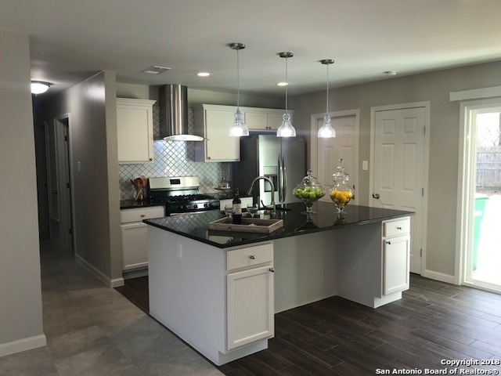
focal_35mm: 28
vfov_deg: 49.7
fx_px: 405
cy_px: 188
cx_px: 250
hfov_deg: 63.4
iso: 25
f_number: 1.8
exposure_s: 1/60
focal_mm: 3.99
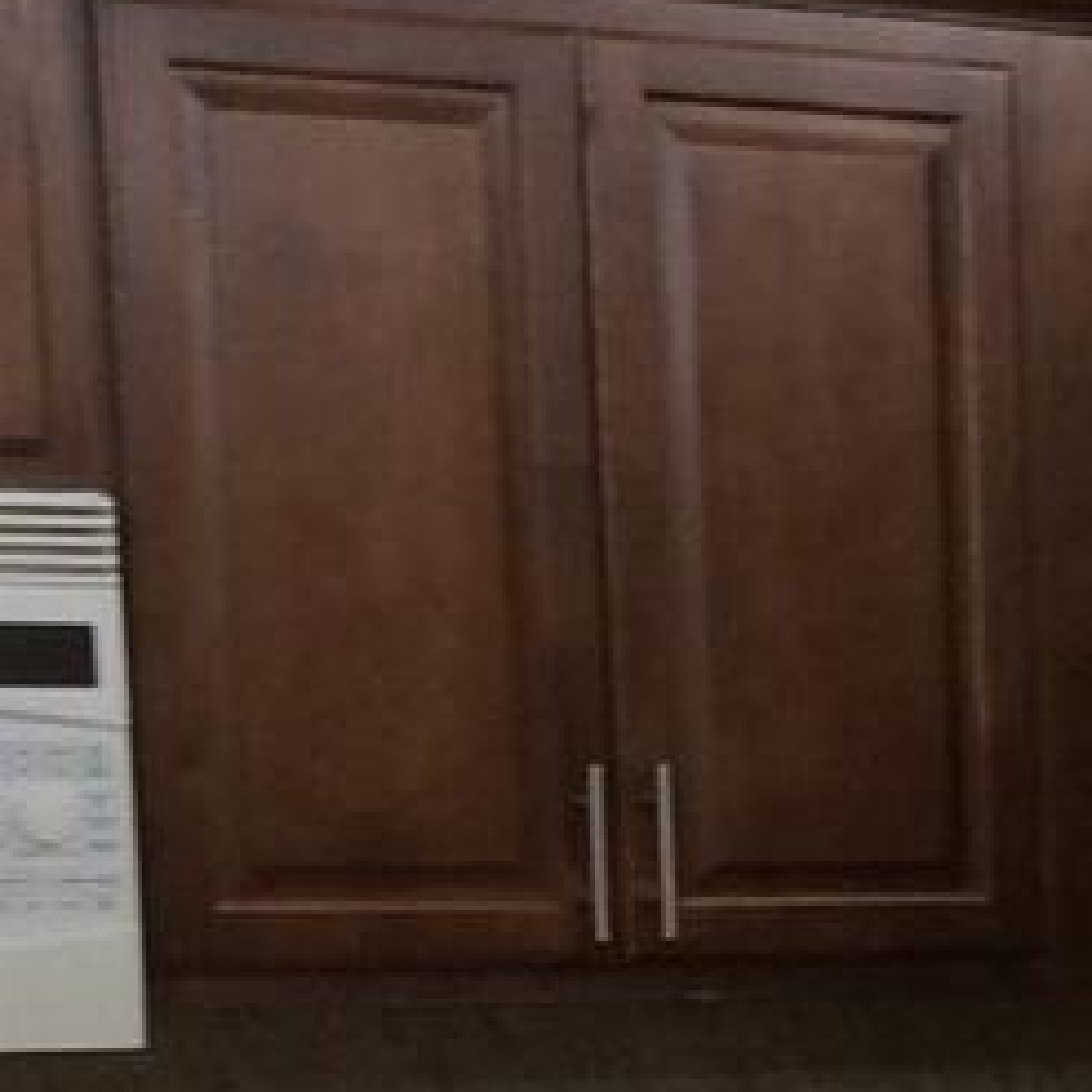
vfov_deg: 12.0
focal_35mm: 138
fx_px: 4925
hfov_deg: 11.7
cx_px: 1980
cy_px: 1678
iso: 50
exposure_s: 1/24
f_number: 2.4
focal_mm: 3.3
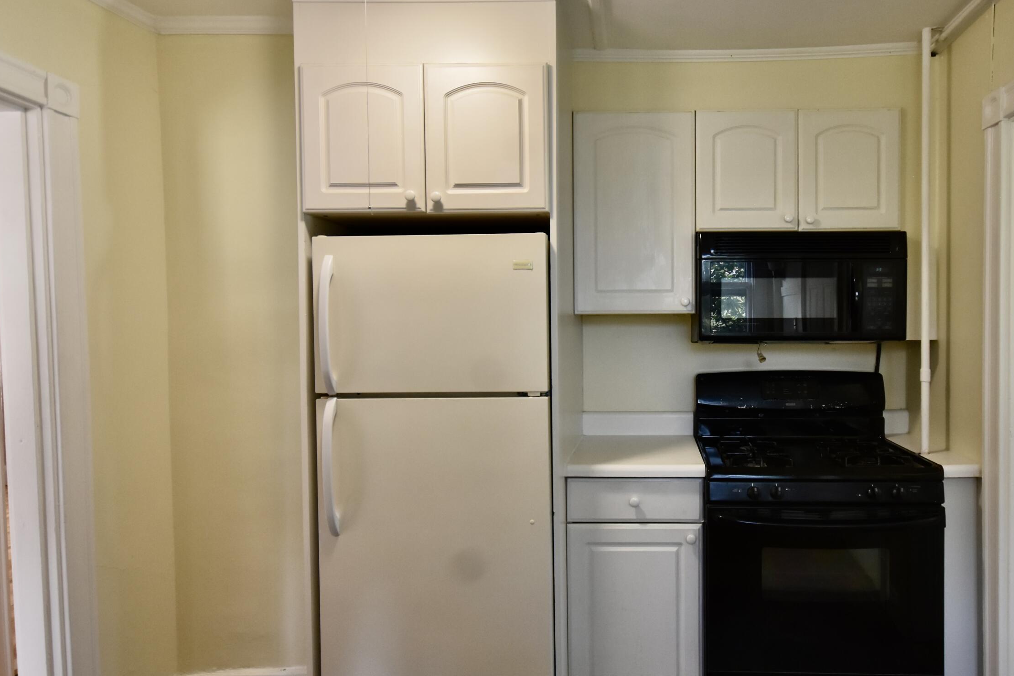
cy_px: 339
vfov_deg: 54.4
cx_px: 631
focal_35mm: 23
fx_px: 657
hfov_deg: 74.1
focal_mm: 11.5
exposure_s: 1/100
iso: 800
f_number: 5
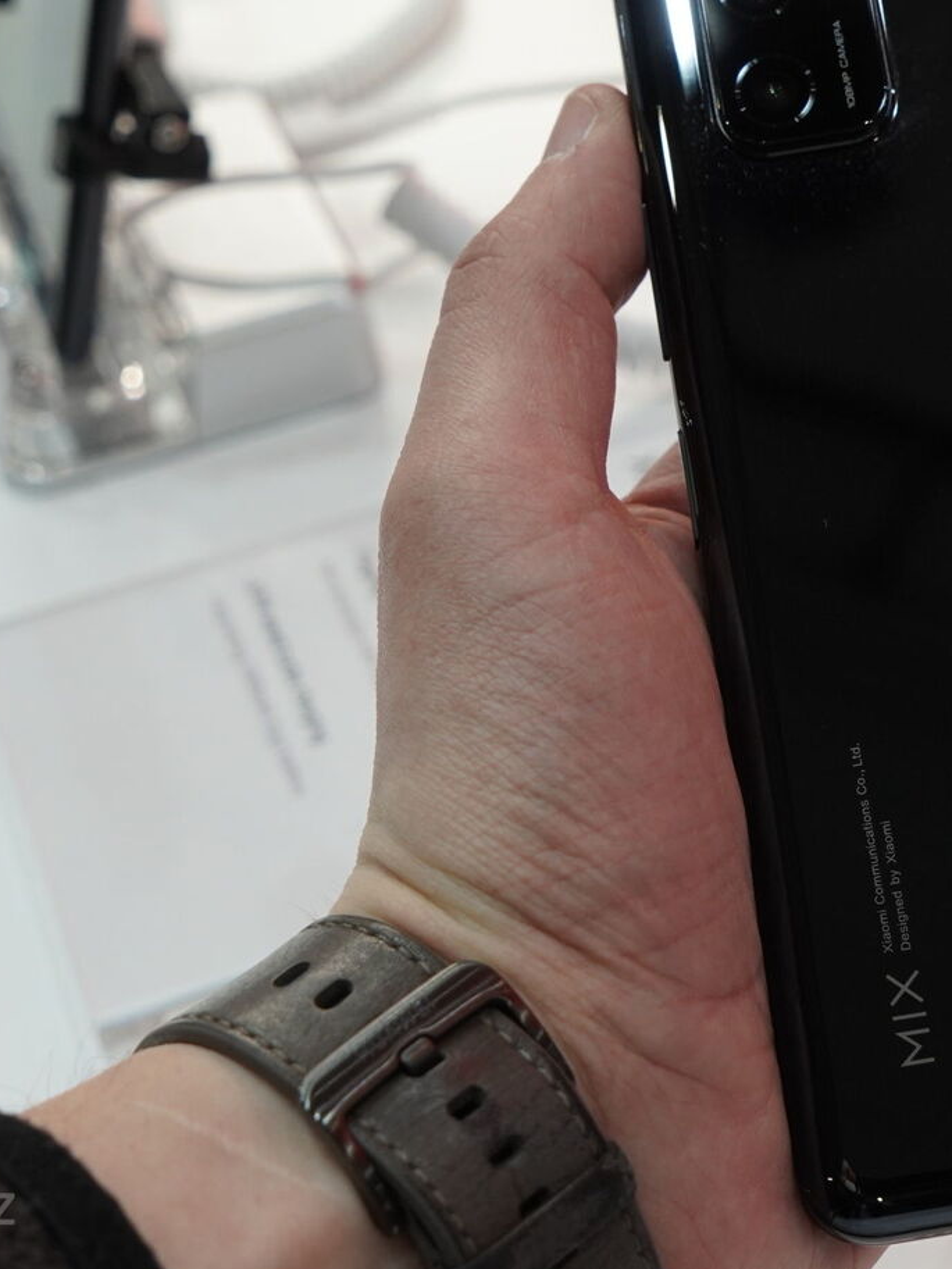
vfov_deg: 21.4
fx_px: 3336
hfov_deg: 16.0
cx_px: 855
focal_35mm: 91
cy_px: 400
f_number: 7.1
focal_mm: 45
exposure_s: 1/160
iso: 1600
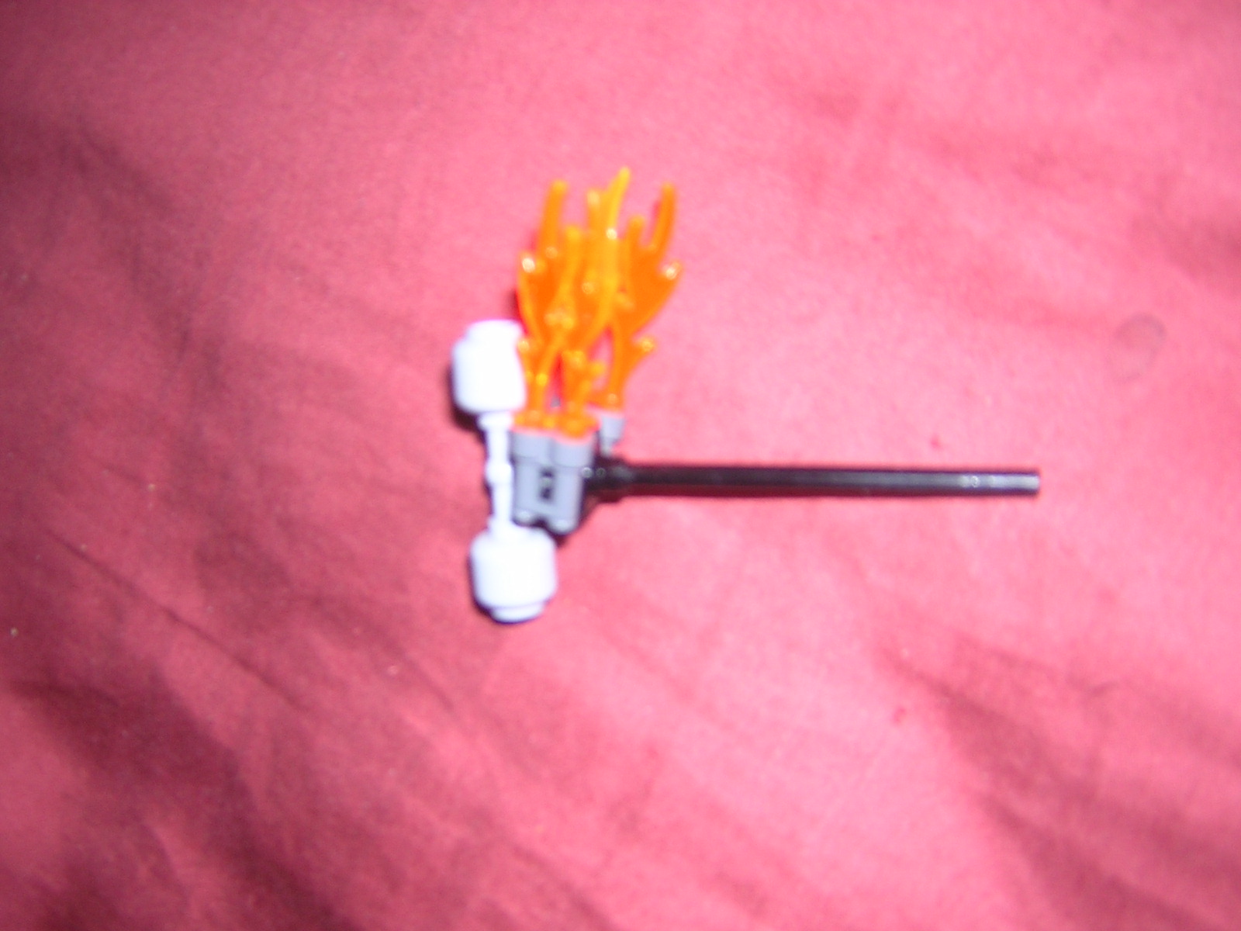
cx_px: 620
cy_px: 466
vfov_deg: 39.7
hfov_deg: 51.4
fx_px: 1291
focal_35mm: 36
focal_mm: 4.7
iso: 100
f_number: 2.6
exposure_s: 1/60.1
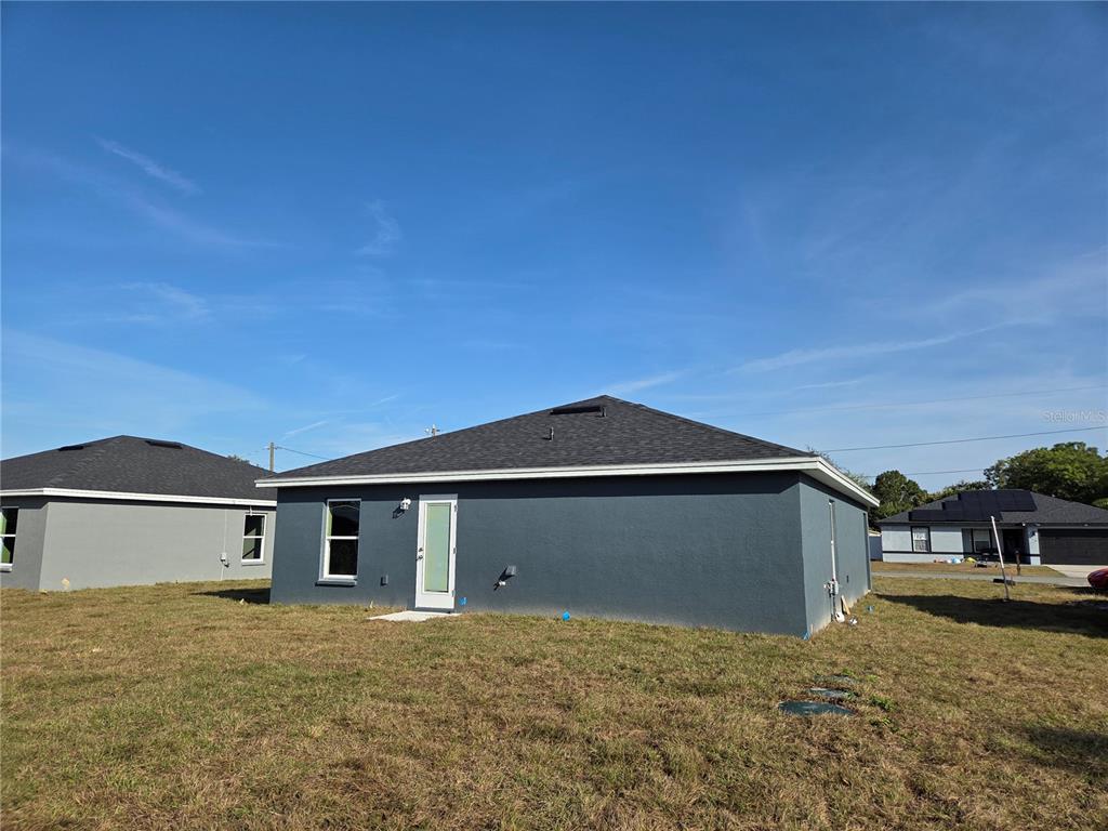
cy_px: 416
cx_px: 554
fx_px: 736
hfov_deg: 73.9
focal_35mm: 23
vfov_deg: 58.9
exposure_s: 1/6217
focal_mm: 5.4
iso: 80
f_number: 1.8
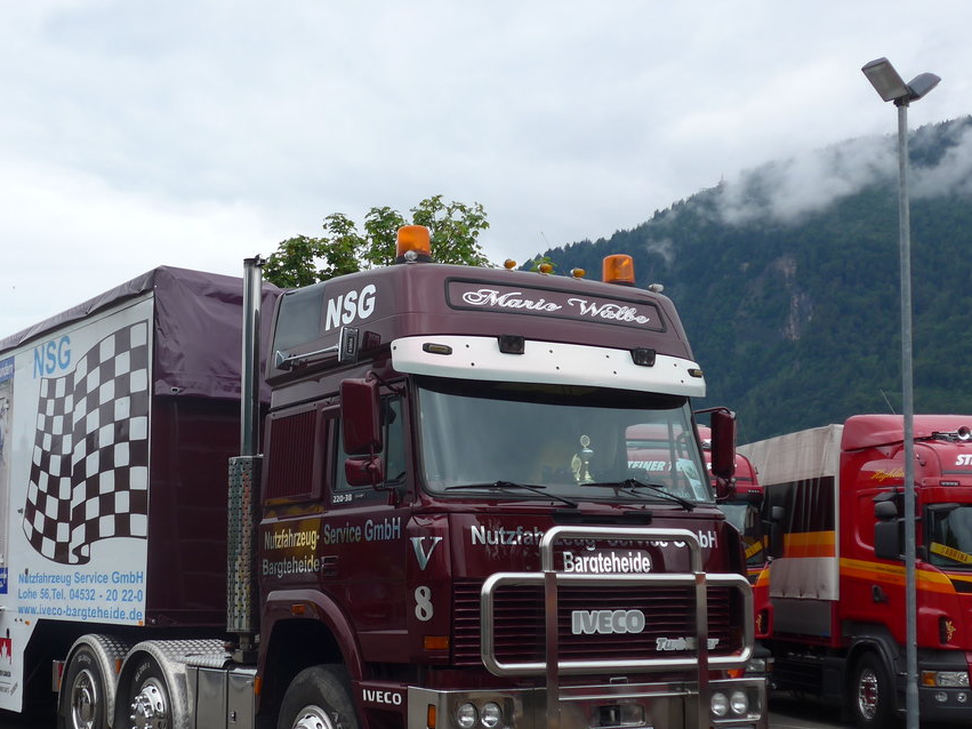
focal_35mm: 55
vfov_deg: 26.5
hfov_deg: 34.6
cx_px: 316
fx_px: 1544
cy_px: 444
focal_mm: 8
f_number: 2.8
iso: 80
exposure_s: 1/800
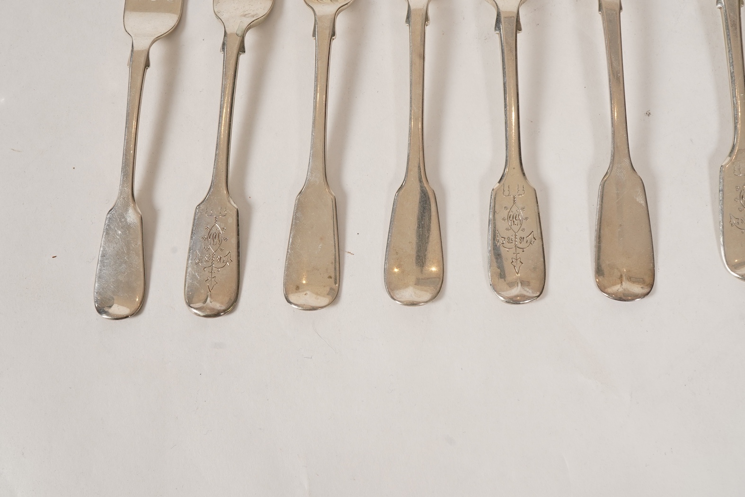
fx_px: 931
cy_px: 248
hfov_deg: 43.6
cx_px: 372
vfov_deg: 29.9
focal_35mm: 45
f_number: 22
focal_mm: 30
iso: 400
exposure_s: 1/125
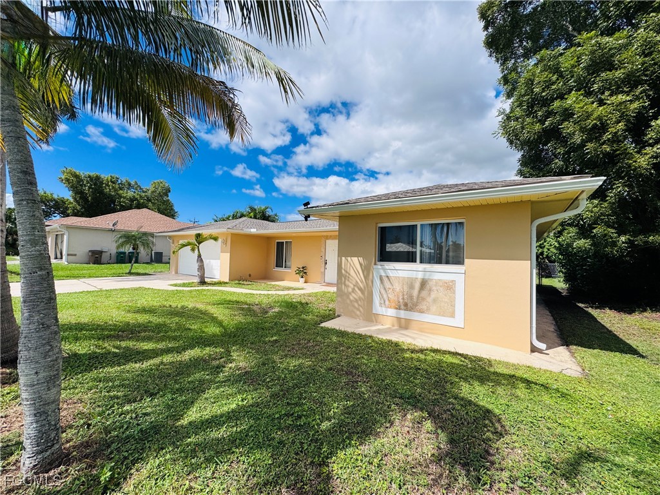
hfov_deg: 102.1
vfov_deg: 85.7
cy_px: 248
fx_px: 267
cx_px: 330
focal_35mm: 14
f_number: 2.2
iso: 50
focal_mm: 2.22
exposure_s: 1/3247
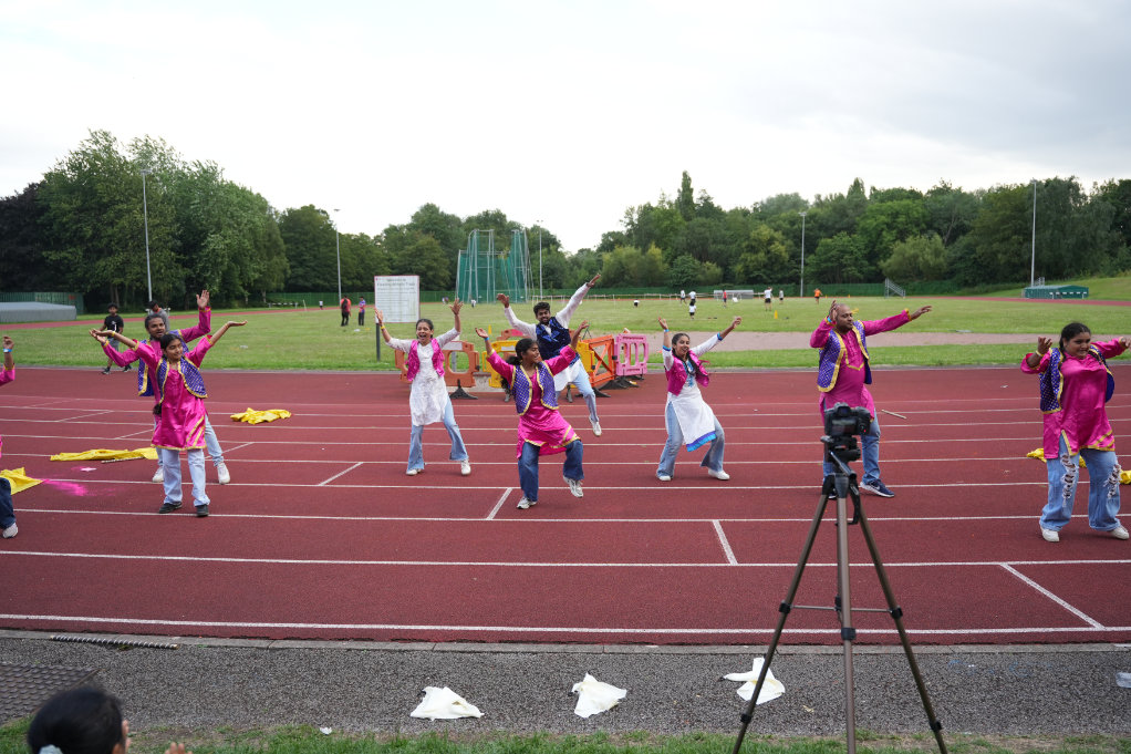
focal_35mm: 29
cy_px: 377
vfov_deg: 44.4
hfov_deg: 63.0
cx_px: 566
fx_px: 923
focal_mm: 29.4
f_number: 2.8
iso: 250
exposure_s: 1/500
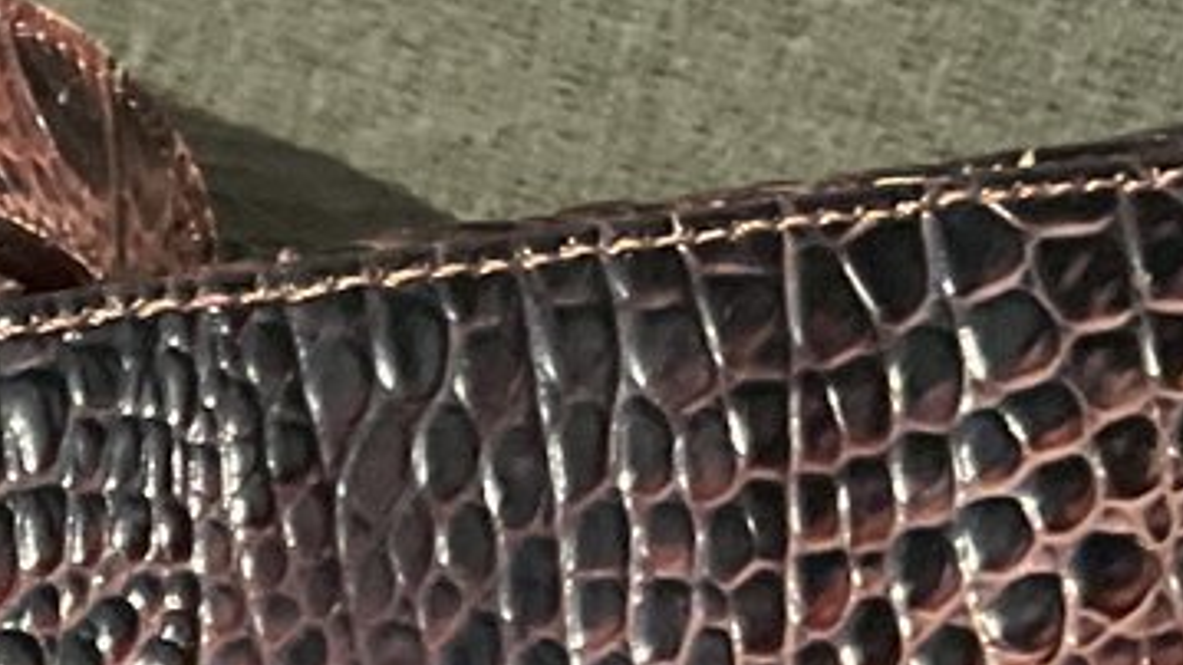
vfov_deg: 8.5
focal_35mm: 133
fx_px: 4172
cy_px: 1509
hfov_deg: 15.1
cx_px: -532
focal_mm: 3
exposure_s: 1/30
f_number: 1.8
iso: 400
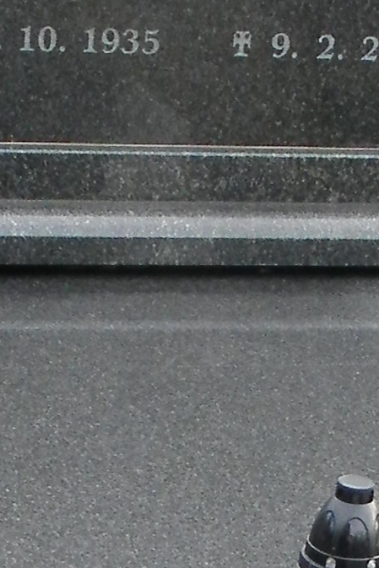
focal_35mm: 178
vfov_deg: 11.3
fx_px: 2809
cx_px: 225
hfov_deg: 7.7
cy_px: 739
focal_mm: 4.5
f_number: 3.1
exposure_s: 1/100
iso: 80
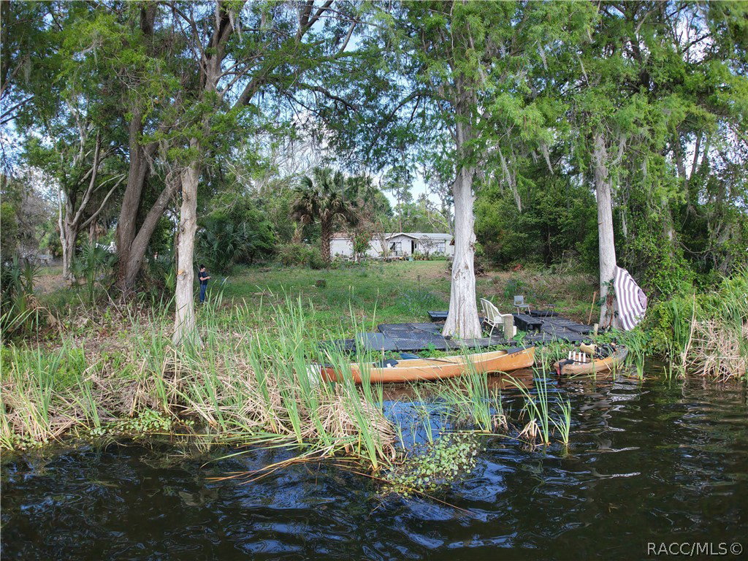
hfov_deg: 71.6
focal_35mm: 24
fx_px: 519
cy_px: 280
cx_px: 374
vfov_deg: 56.8
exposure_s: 1/400
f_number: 1.8
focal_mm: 6.48
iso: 100
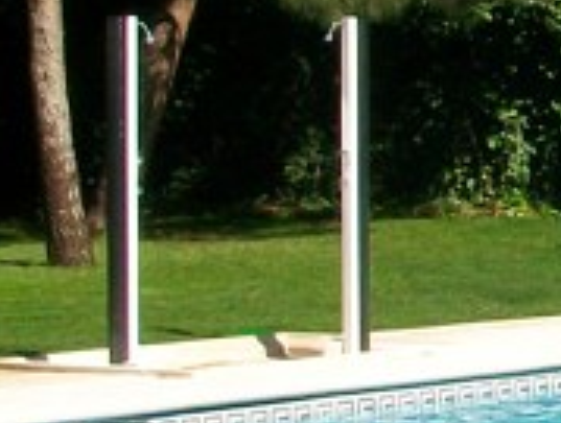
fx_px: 3475
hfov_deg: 8.6
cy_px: -78
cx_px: 1219
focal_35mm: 214
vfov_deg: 6.9
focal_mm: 5.7
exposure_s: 1/320
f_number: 5.5
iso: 64
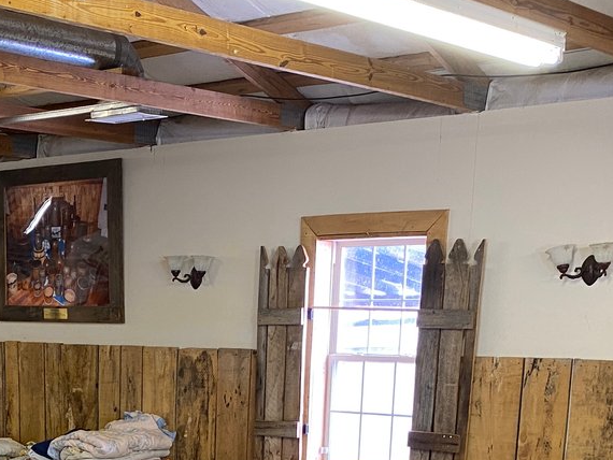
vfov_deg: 19.6
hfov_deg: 27.3
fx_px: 1222
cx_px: 77
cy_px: 598
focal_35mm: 69
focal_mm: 4.25
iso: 200
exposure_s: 1/60
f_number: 1.8
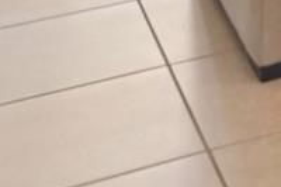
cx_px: 686
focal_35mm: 152
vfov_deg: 7.2
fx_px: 1185
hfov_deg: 11.2
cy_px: -501
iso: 400
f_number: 8
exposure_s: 1/10
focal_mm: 19
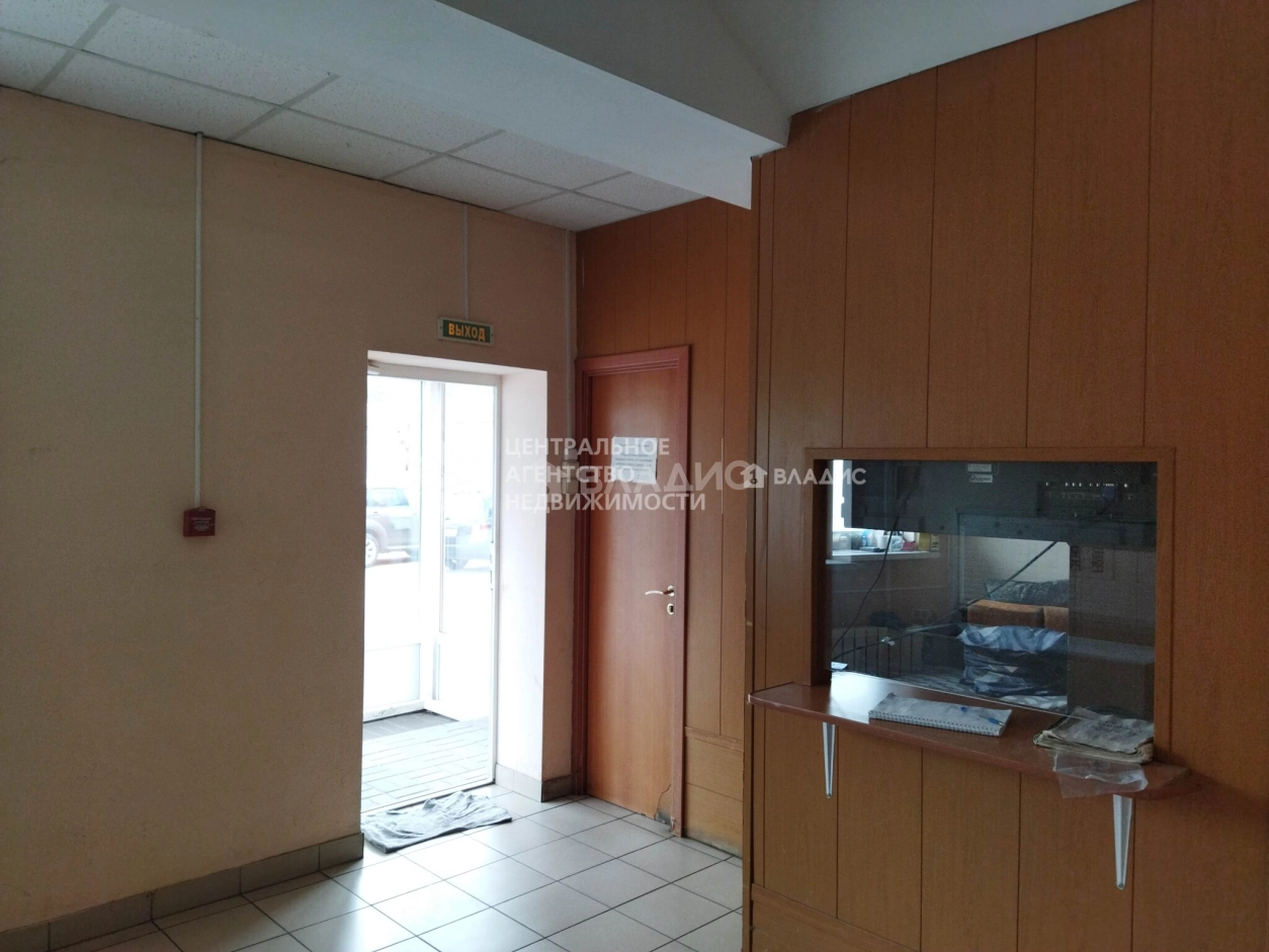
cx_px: 634
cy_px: 476
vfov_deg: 51.4
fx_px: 990
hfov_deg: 65.3
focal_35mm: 27
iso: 145
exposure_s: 1/100
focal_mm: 4.71
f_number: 1.79
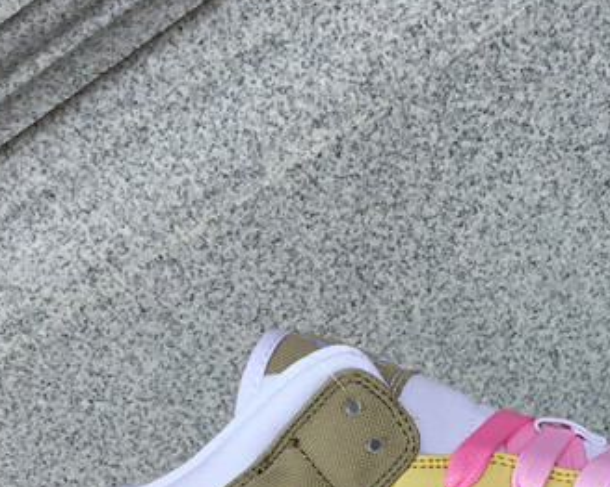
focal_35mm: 83
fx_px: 1498
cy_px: 546
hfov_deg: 22.5
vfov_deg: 17.8
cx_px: 543
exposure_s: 1/867
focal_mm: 3.3
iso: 25
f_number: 2.4
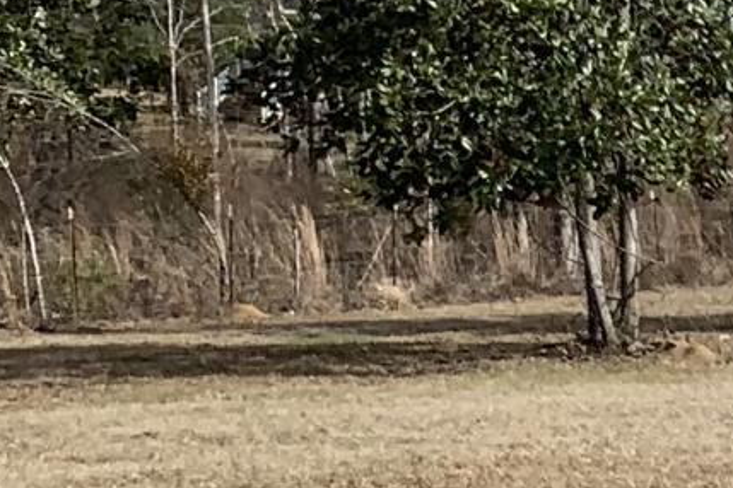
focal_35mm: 189
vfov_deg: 7.2
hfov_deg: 8.9
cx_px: 2201
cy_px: 706
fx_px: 3848
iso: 25
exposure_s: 1/2257
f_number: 1.8
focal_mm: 4.25
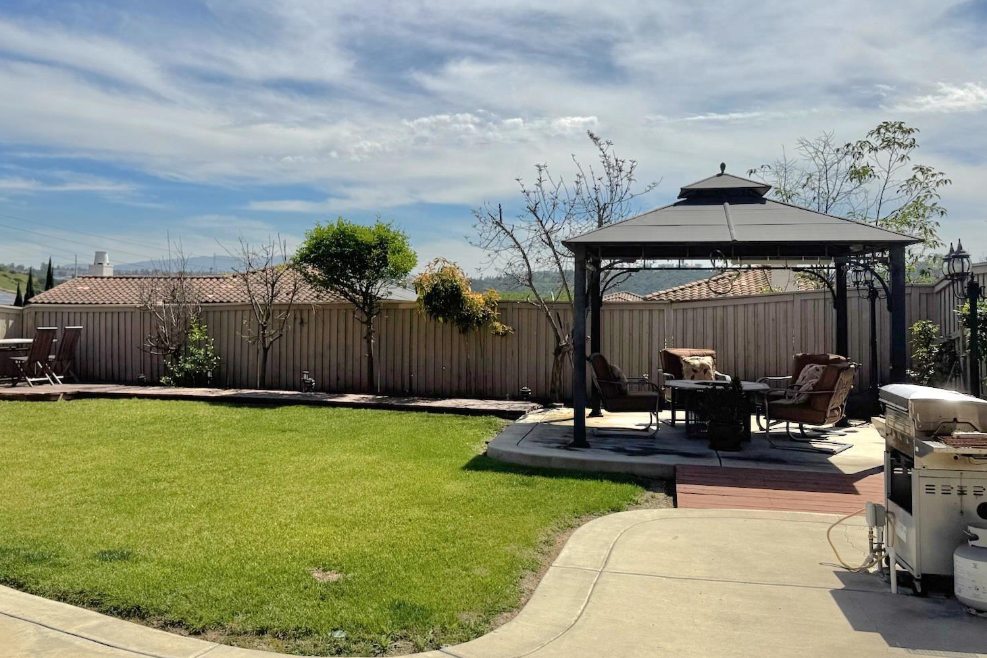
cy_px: 279
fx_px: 960
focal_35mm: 35
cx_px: 387
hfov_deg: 54.0
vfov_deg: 37.8
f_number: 1.78
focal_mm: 6.76
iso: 80
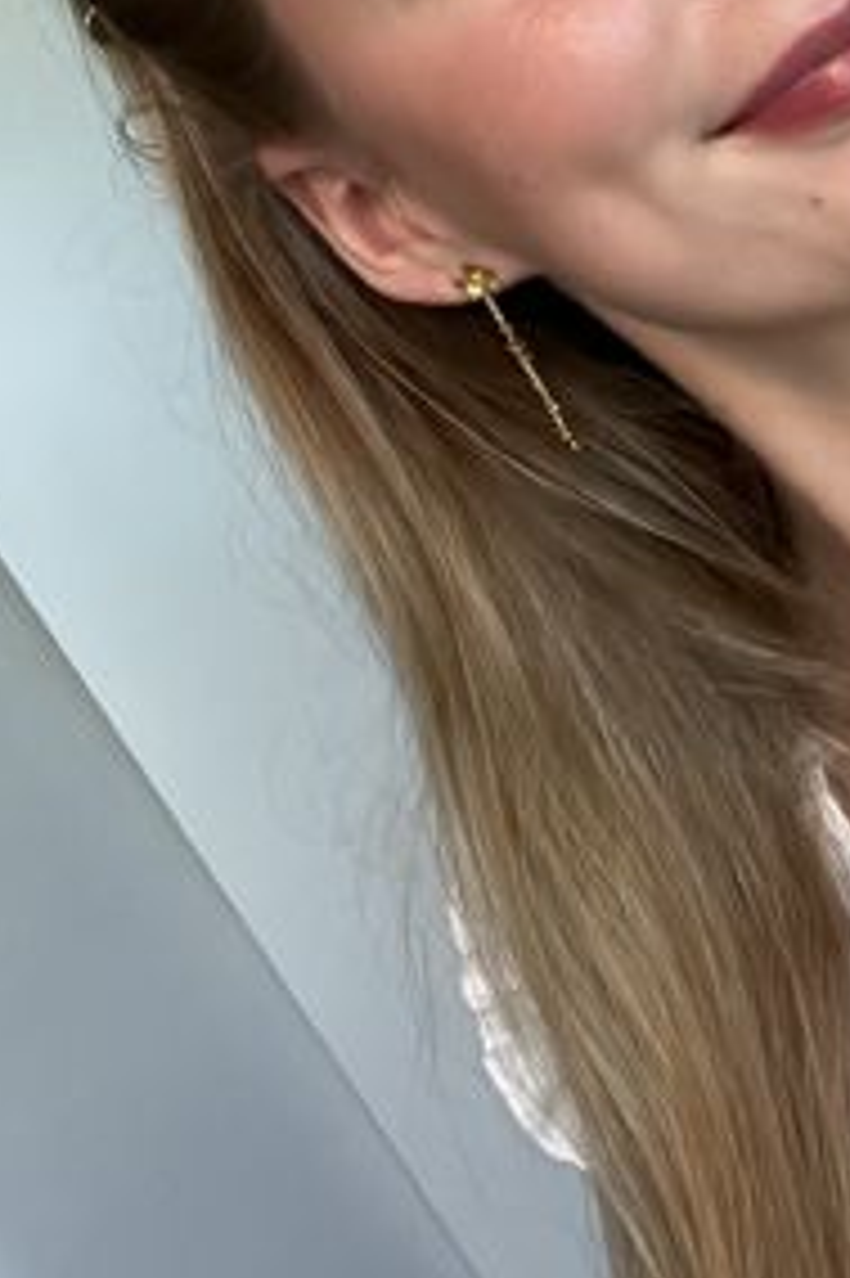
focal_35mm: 66
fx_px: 2340
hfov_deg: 20.2
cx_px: 760
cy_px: 360
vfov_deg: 30.1
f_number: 2.2
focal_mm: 2.71
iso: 80
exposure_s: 1/50
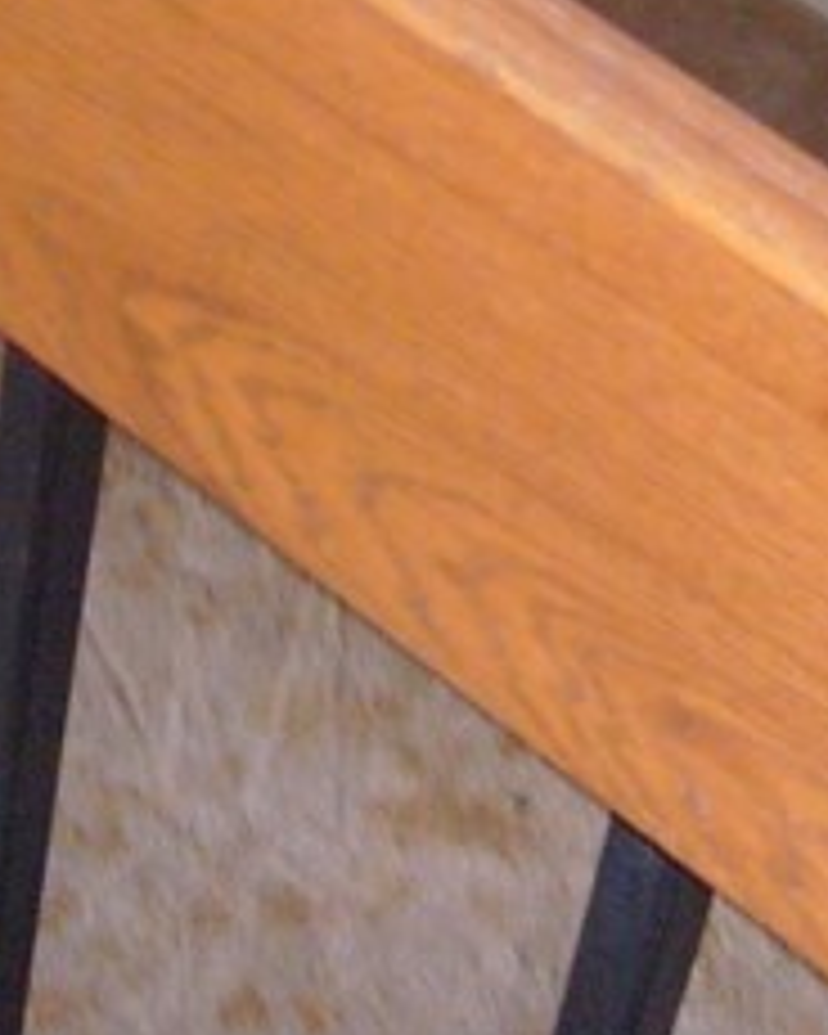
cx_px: 212
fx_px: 4258
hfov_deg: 11.1
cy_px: 198
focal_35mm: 139
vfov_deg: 13.8
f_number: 2.9
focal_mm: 5.2
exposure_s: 1/8
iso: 160
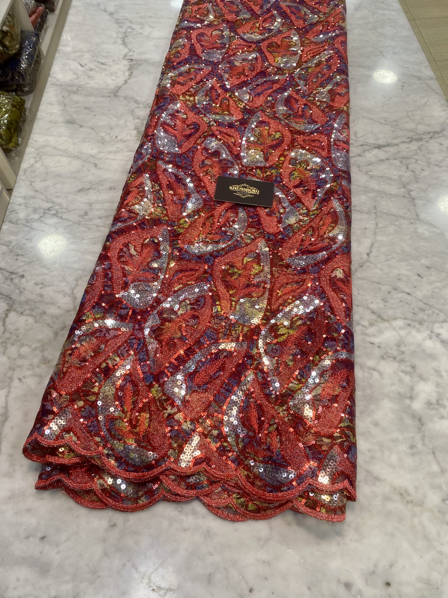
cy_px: 299
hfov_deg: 53.1
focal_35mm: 26
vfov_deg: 67.3
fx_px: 449
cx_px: 224
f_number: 1.8
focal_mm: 4.25
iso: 80
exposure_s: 1/100
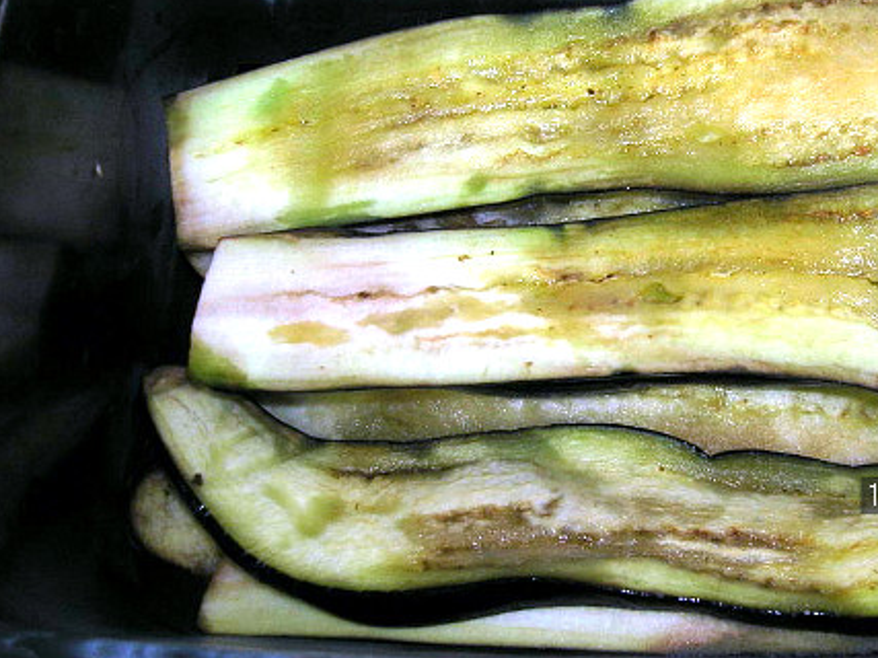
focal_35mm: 51
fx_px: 1293
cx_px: 650
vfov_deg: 28.5
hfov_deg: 36.7
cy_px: 269
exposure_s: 1/60.1
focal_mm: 5.7
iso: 50
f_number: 2.9
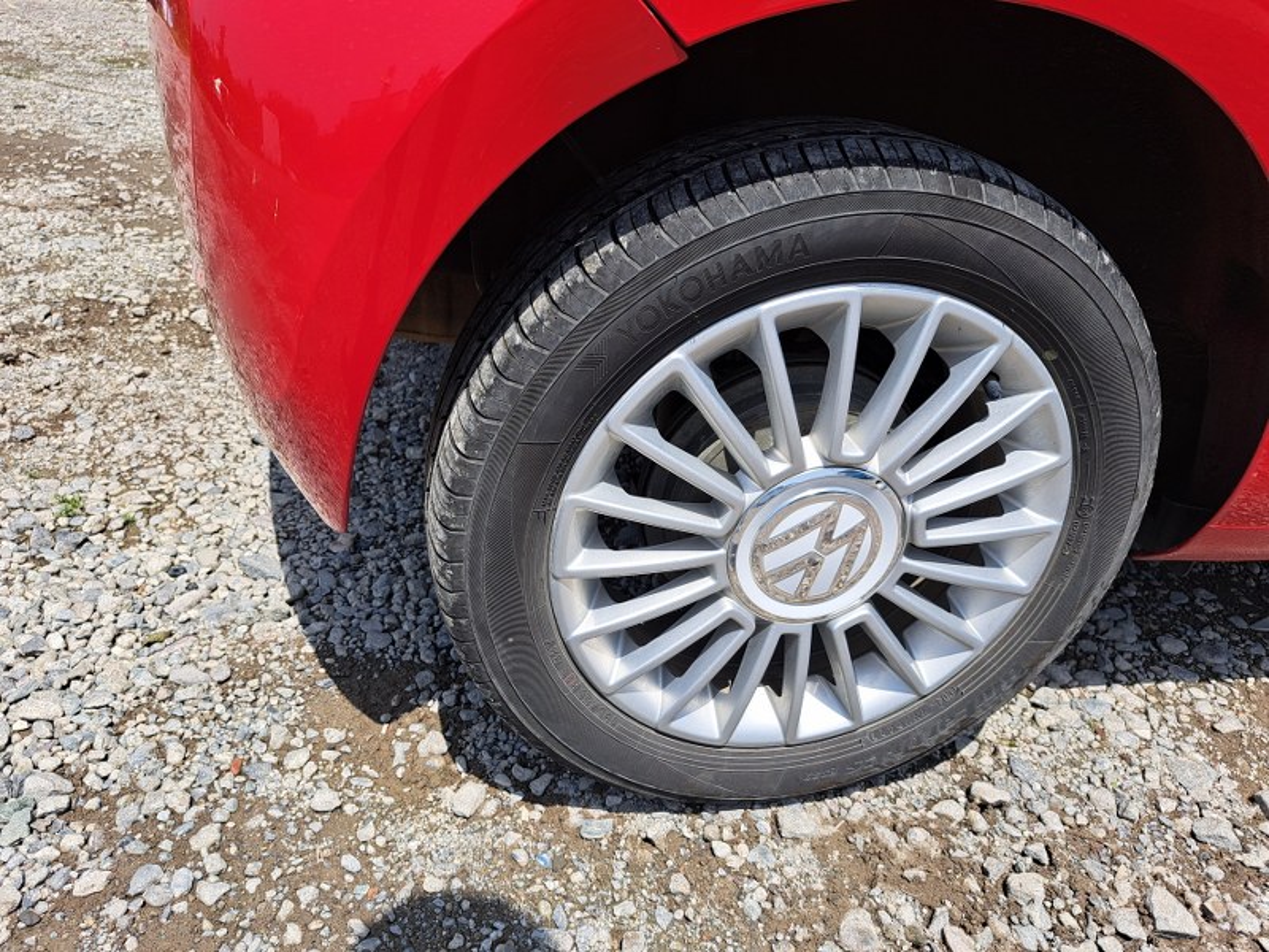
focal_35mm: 24
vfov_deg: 56.8
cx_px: 634
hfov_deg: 71.6
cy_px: 476
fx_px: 880
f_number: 1.8
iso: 50
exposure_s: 1/1110
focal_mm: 5.23
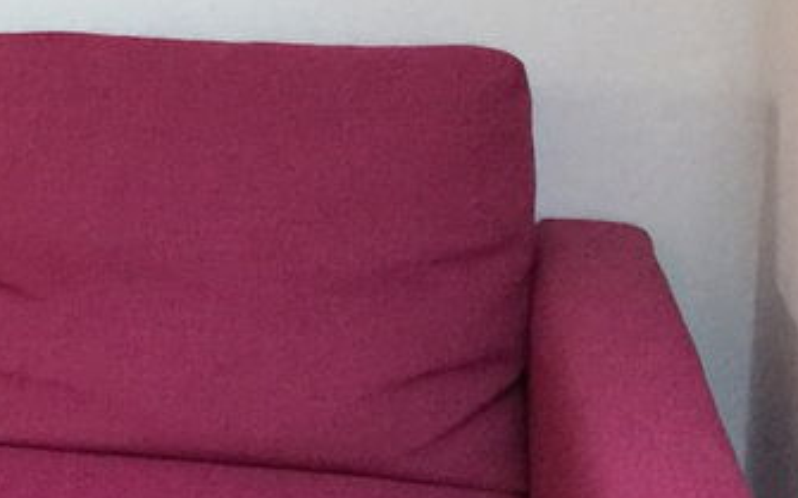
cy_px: -64
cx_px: -905
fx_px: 3195
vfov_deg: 8.8
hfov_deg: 12.2
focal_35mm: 147
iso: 100
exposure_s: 1/10
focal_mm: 4.15
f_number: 2.2
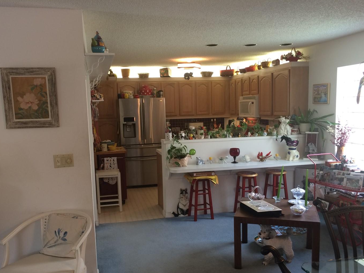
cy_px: 158
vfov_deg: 41.7
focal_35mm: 34
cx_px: 172
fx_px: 358
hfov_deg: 53.9
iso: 64
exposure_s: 1/30
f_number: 2.2
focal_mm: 4.15
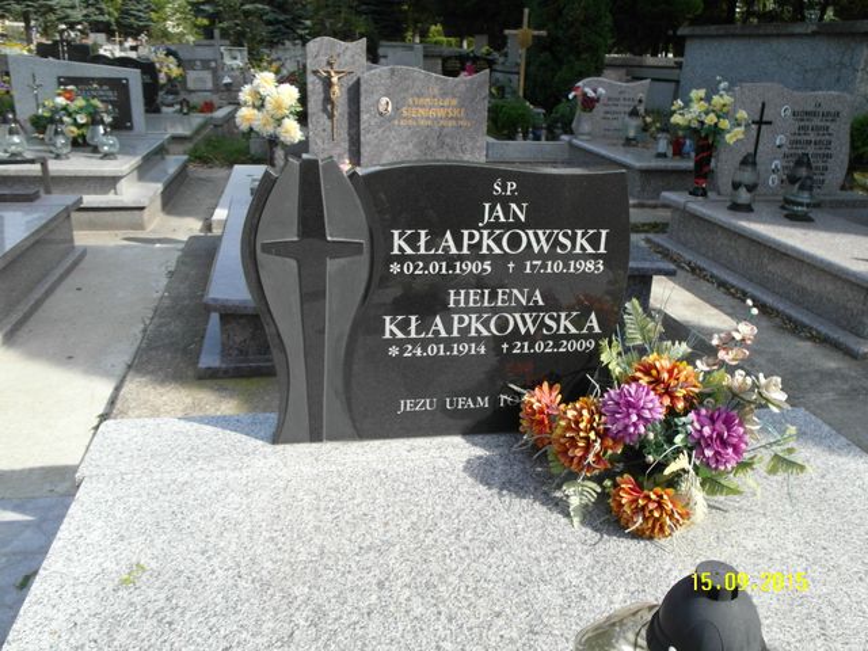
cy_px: 326
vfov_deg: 46.8
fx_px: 752
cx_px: 434
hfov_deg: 60.0
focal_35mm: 30
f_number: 4.1
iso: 80
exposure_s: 1/350
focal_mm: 6.5
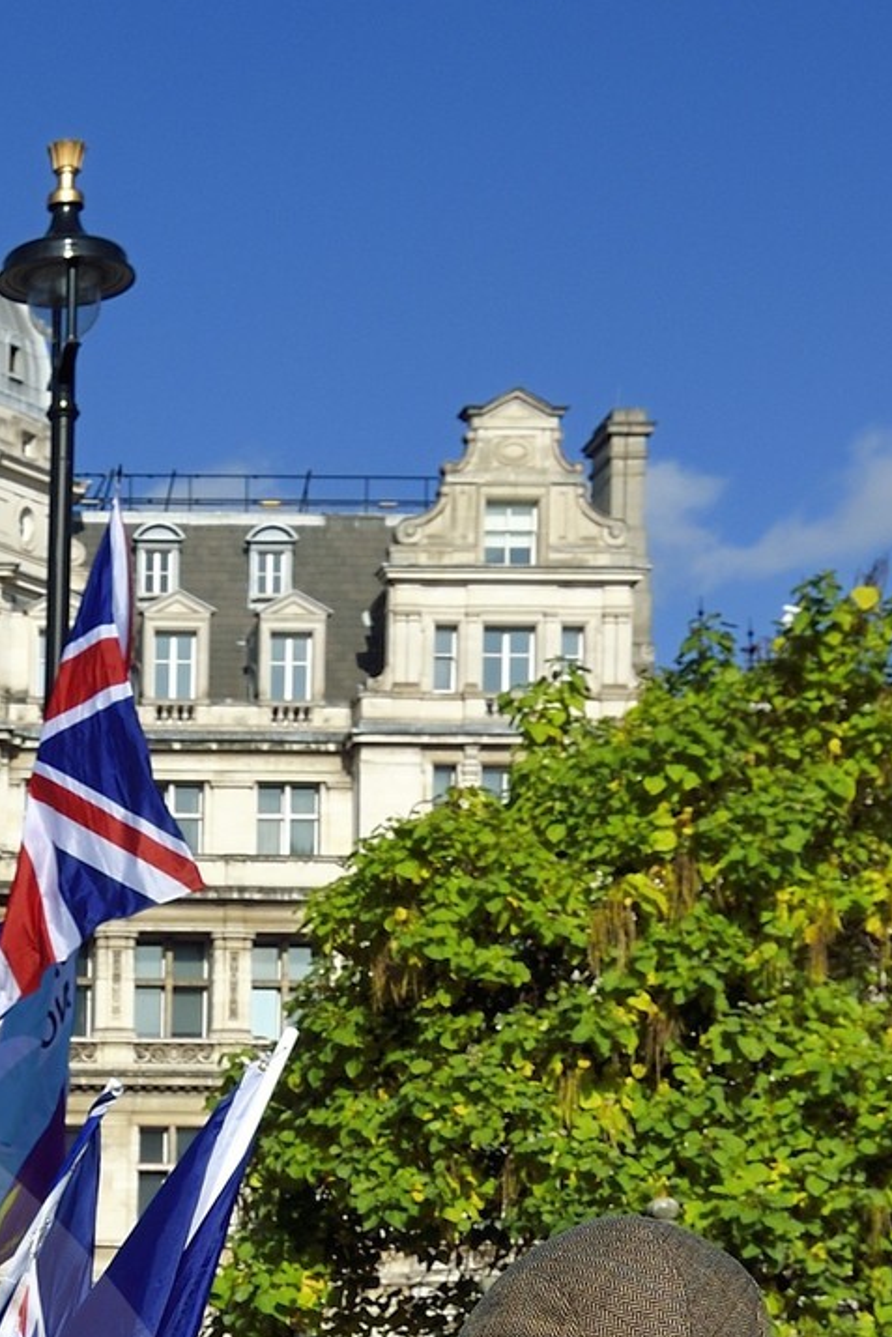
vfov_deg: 18.1
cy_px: 1825
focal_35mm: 104
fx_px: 3863
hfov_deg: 12.3
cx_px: -572
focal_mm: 31
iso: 200
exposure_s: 1/640
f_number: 11
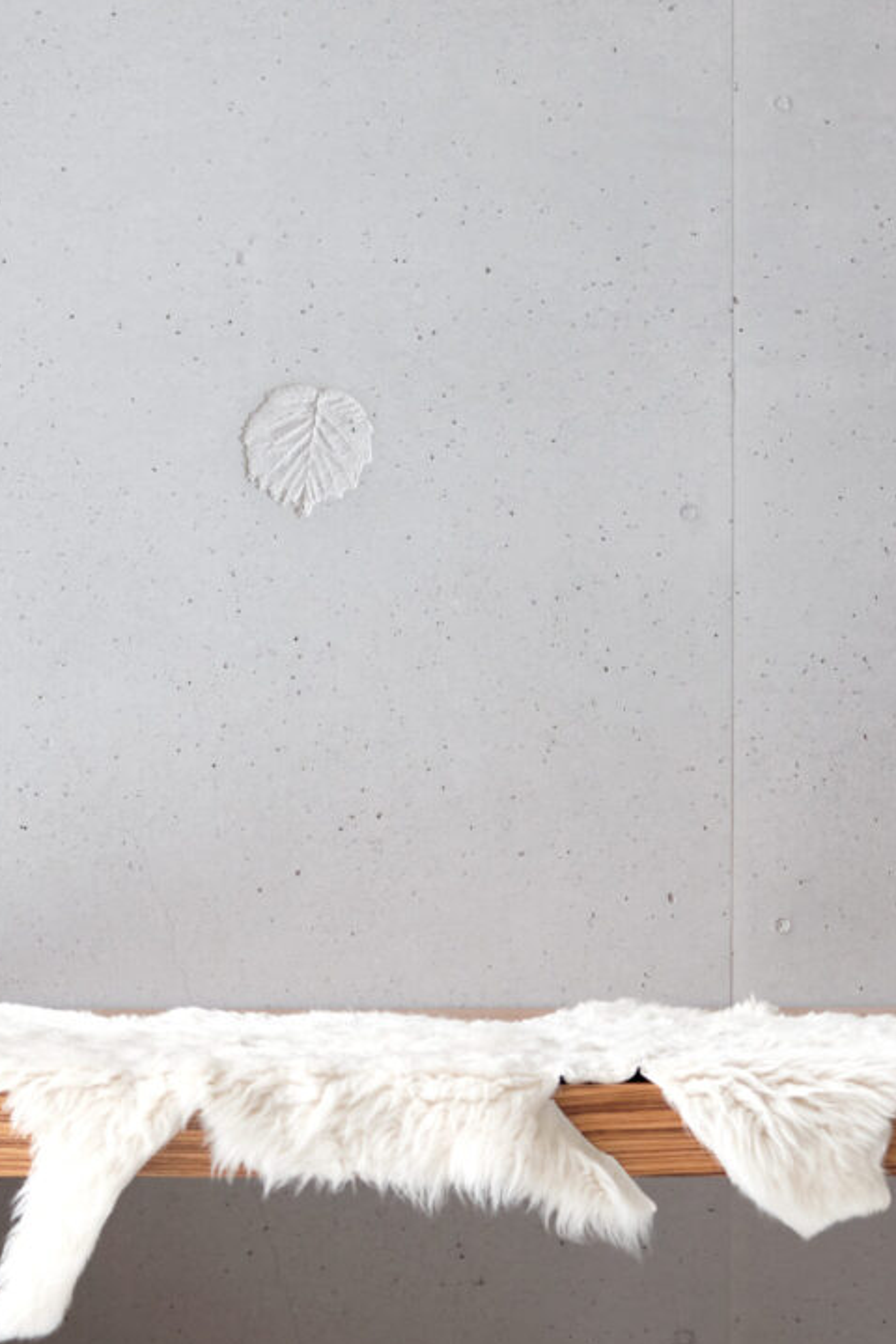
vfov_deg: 33.3
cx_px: 345
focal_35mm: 60
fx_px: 2240
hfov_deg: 22.6
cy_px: 786
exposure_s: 1/125
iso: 800
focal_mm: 24.3
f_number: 4
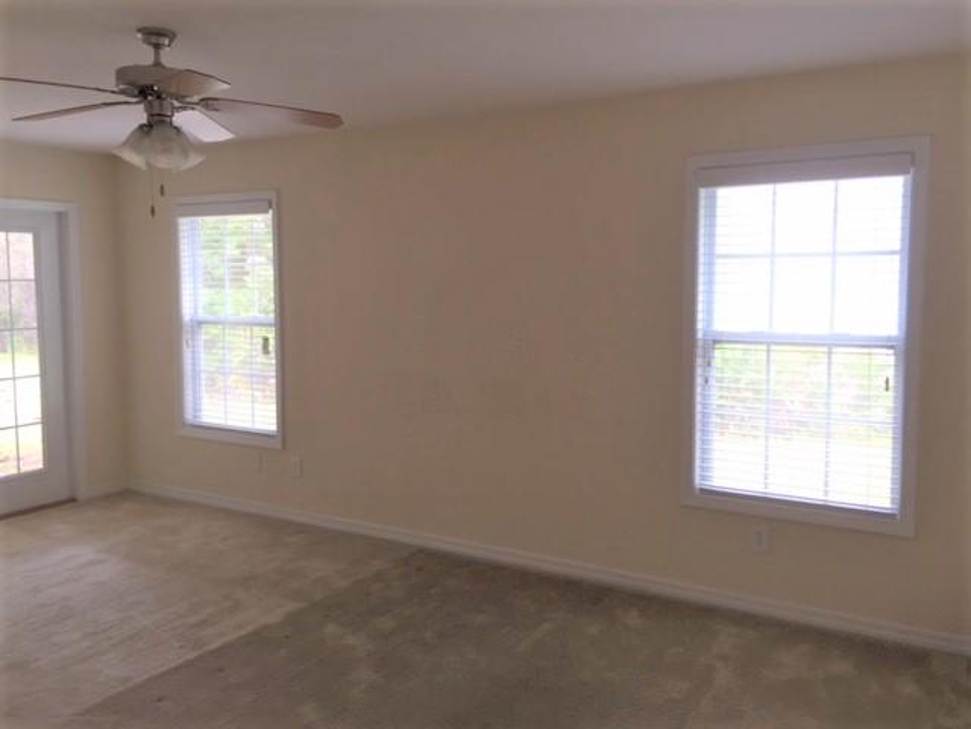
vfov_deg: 48.2
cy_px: 364
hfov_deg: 61.7
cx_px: 486
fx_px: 813
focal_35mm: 29
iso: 32
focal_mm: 4.15
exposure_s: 1/60
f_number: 2.2
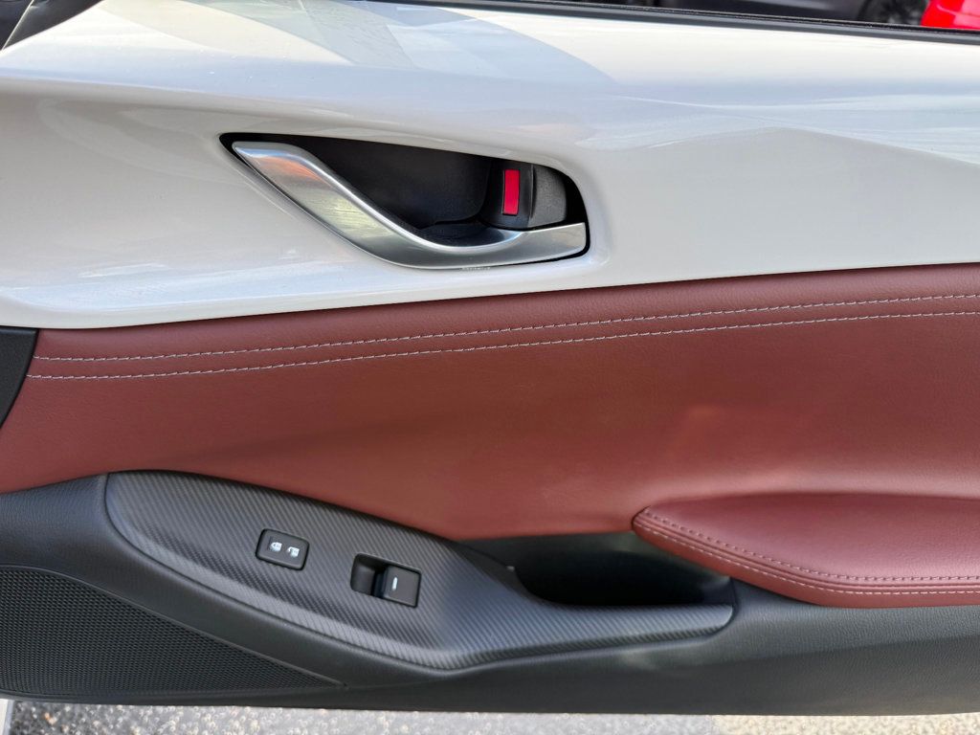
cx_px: 490
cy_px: 368
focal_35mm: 24
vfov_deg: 56.8
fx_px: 679
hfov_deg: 71.6
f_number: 1.78
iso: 80
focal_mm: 6.76
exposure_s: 1/772
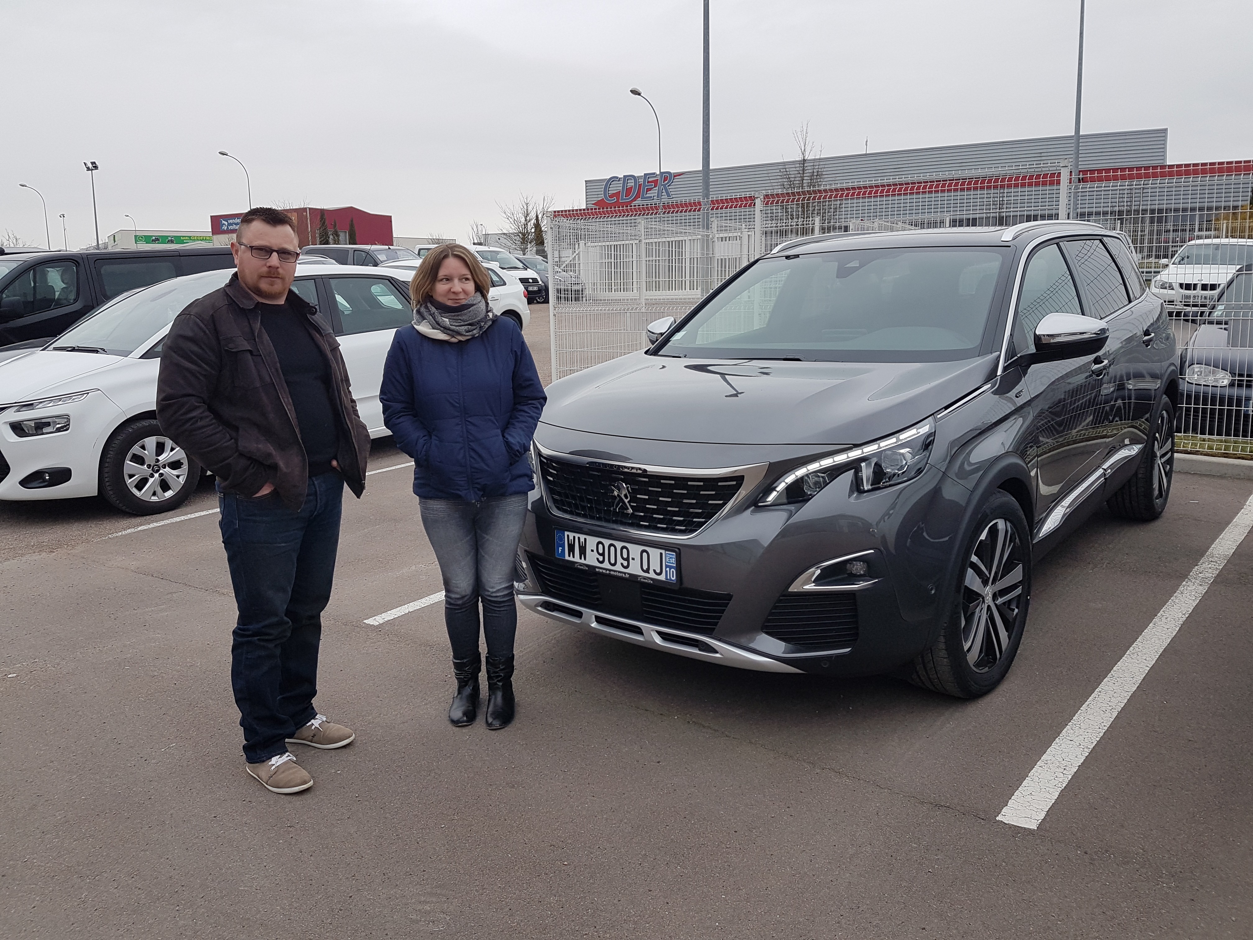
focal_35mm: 26
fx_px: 941
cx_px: 626
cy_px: 470
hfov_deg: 67.3
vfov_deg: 53.1
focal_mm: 4.2
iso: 40
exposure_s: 1/520
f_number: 1.7
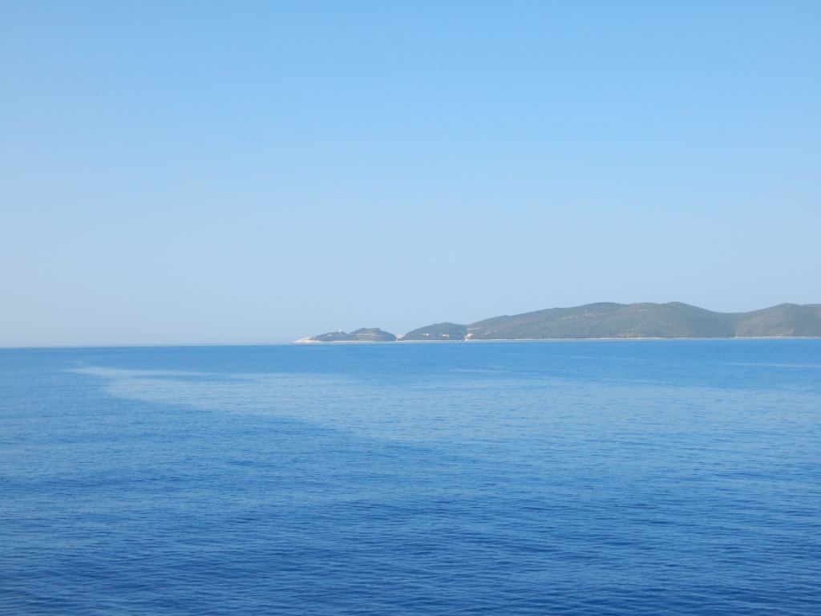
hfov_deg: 39.7
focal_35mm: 48
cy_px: 308
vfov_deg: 30.3
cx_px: 410
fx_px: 1138
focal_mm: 8.6
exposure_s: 1/1250
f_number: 3.7
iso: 125
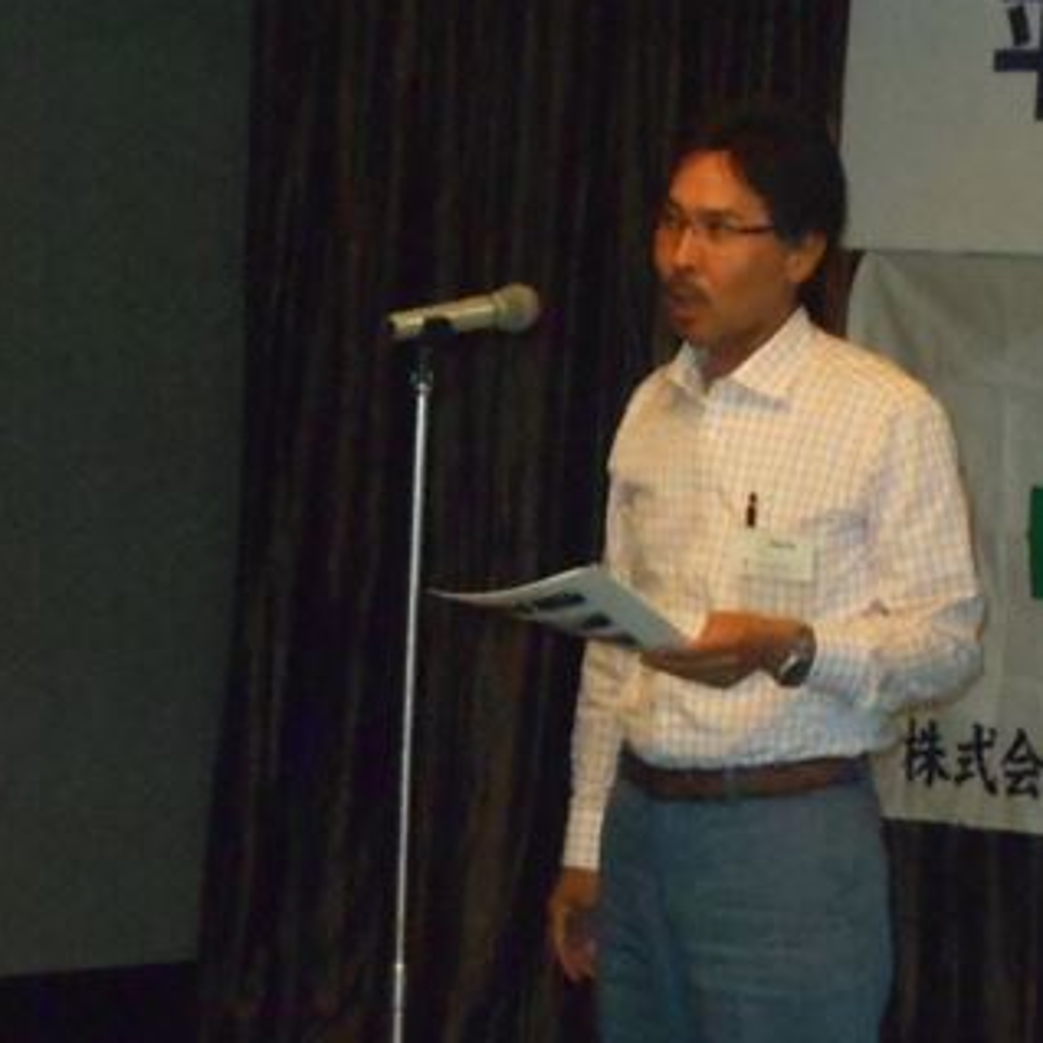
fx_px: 5216
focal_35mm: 153
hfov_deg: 11.4
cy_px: 544
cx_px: 512
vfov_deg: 11.4
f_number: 6.3
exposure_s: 1/60
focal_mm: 15.4
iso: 1600
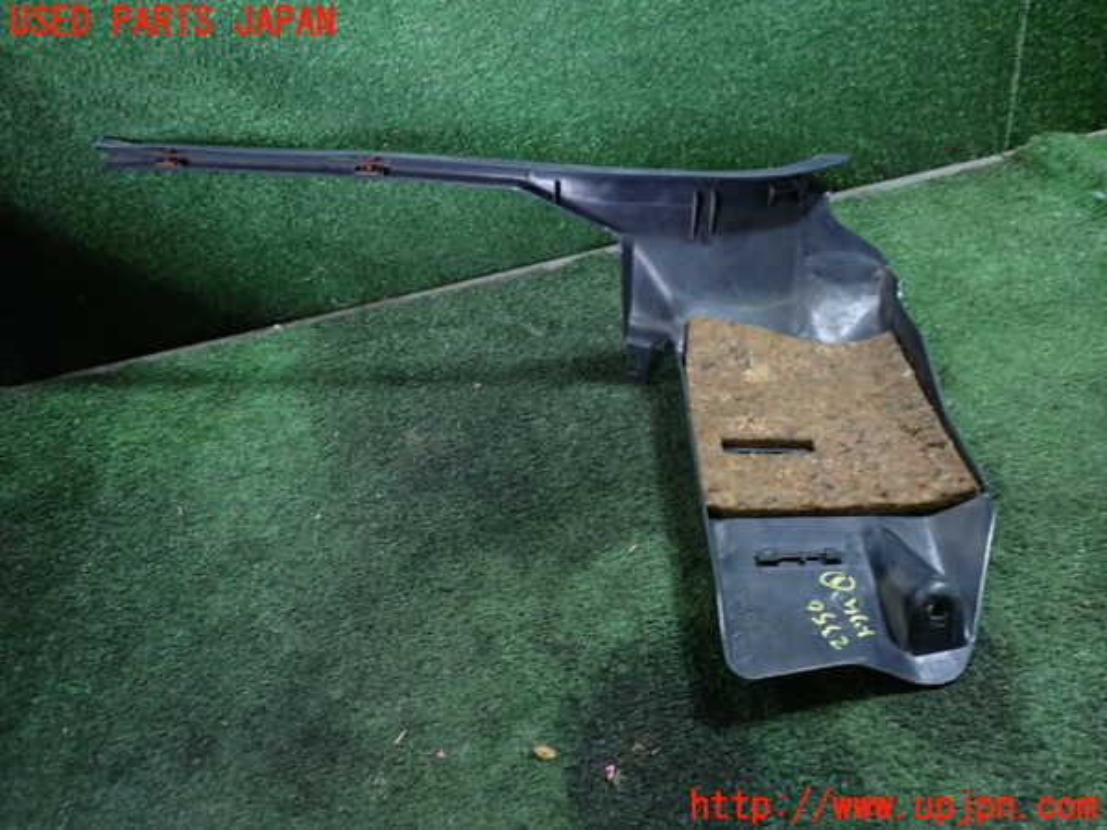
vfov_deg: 46.8
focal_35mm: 30
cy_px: 415
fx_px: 959
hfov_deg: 60.0
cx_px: 554
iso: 250
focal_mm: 5.4
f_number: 2.3
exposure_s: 1/30
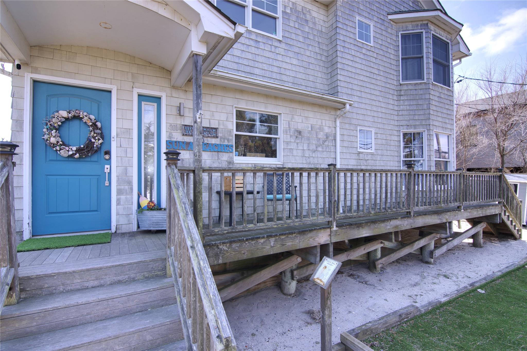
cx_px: 264
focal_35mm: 16
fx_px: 242
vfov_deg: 72.1
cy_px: 176
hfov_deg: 95.0
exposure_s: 1/200
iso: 320
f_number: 8
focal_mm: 11
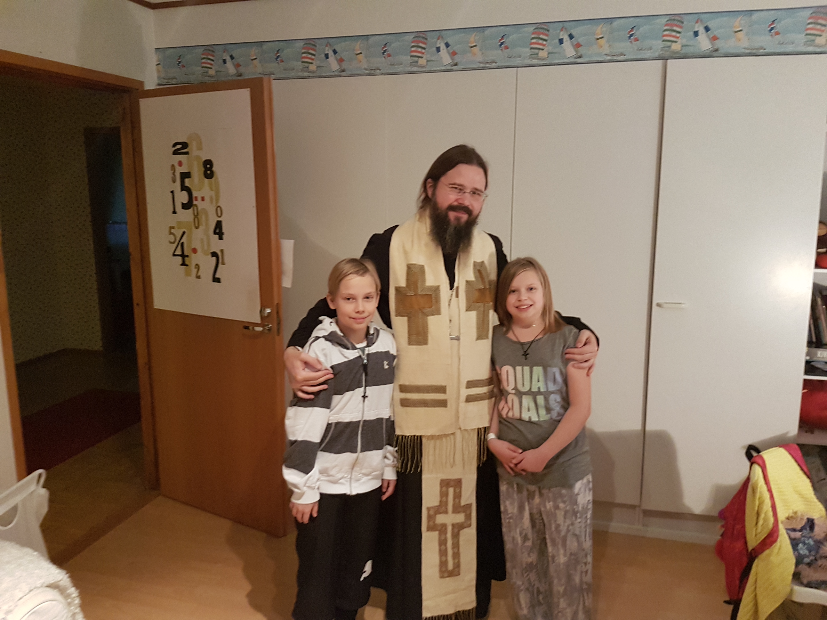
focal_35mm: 26
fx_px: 621
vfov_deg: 53.1
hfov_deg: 67.3
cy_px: 310
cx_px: 414
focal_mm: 4.2
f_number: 1.7
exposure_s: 1/11
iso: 200
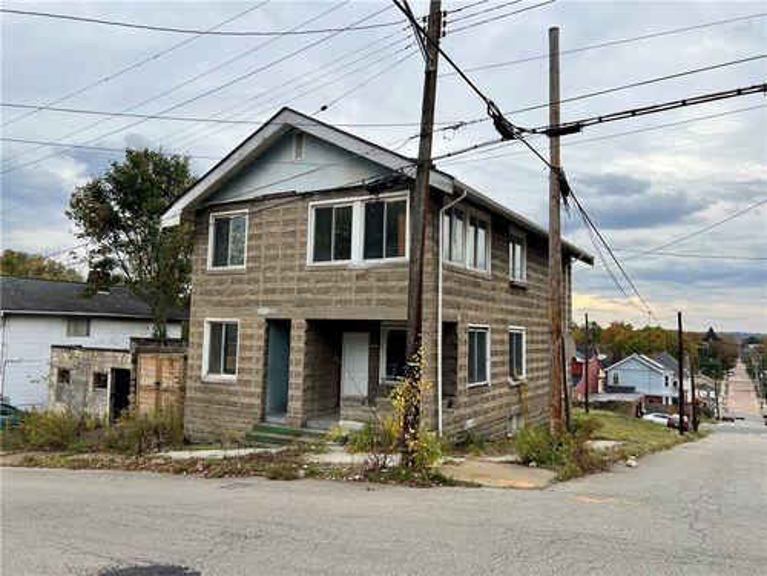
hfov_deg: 67.3
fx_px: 576
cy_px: 288
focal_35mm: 26
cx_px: 384
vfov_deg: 53.1
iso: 50
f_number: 1.5
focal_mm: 5.7
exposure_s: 1/1449
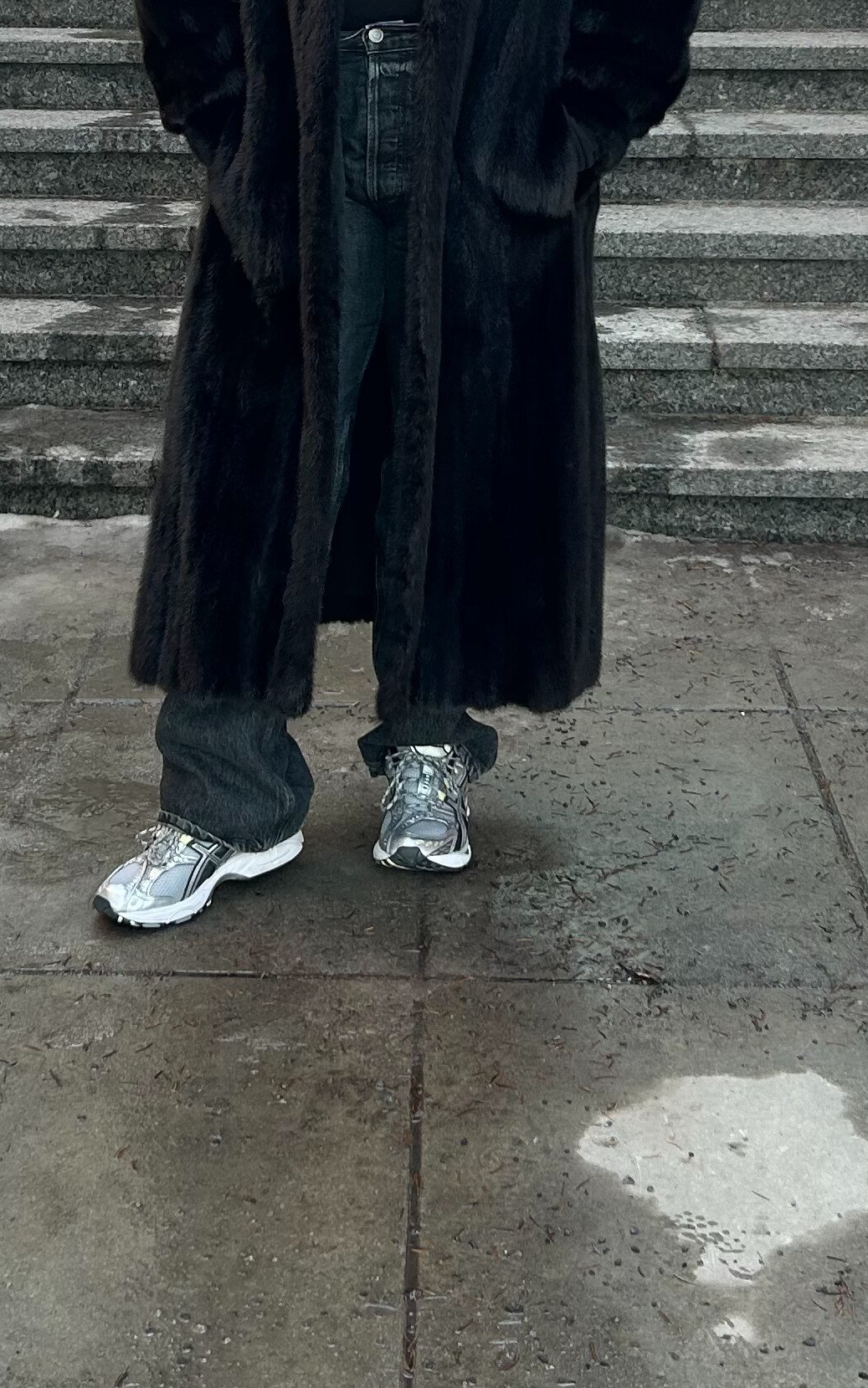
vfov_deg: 29.8
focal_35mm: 67
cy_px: 235
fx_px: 2536
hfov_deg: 19.4
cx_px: 378
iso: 32
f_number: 1.5
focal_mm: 5.7
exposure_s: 1/150
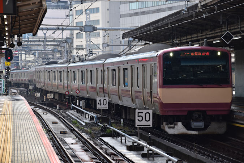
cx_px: 122
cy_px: 82
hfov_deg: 15.2
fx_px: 915
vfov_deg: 10.2
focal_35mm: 135
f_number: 7.1
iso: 400
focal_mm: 90
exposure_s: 1/640
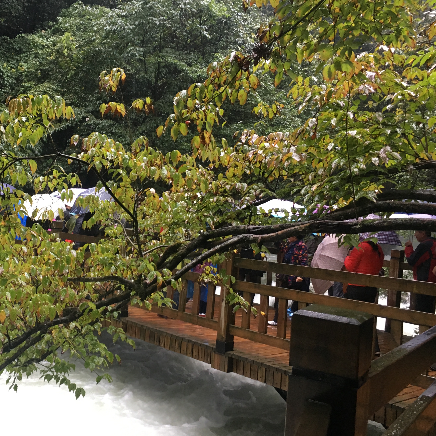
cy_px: 203
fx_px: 556
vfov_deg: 42.8
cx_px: 119
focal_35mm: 39
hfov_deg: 41.8
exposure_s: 1/33
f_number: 2.2
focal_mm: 4.15
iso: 125
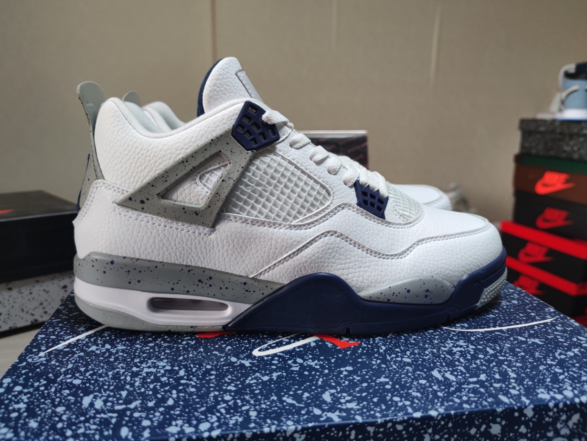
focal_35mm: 25
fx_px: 424
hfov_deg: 69.4
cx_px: 285
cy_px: 224
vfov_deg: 54.9
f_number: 1.69
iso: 251
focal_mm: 6.72
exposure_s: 1/100
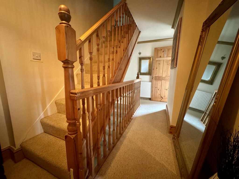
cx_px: 120
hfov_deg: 102.1
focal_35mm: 14
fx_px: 97
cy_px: 90
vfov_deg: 85.7
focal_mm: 2.22
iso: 1000
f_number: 2.2
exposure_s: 1/33
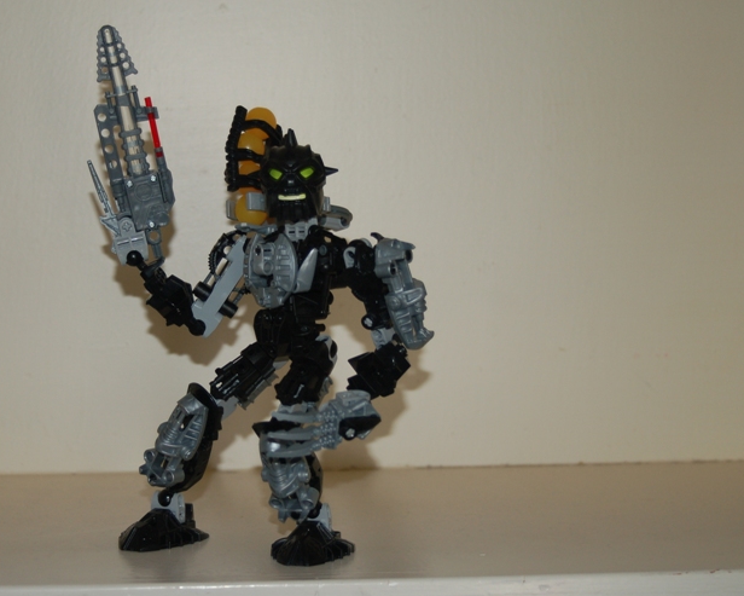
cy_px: 297
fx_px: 1740
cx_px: 303
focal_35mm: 79
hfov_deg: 24.1
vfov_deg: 19.4
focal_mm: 46
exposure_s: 1/60
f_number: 4.8
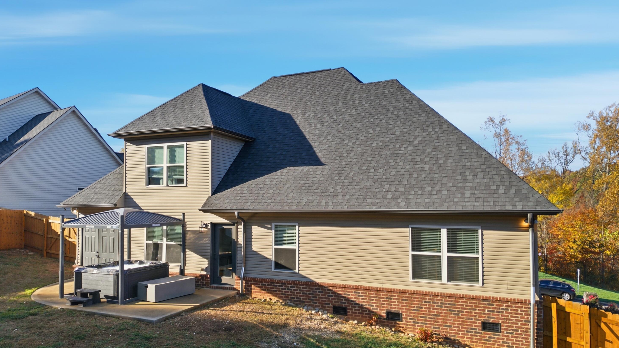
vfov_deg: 42.8
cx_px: 308
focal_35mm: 27
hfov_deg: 69.9
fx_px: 443
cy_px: 196
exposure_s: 1/4000
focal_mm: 6.7
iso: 100
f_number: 1.7
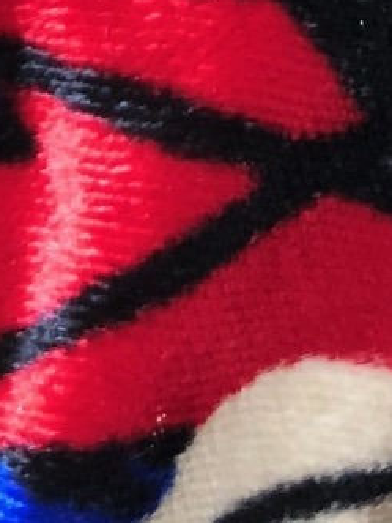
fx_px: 2567
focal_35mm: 170
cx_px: -90
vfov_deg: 10.4
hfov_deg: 8.6
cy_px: -624
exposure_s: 1/30
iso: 32
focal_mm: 3.99
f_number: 1.8
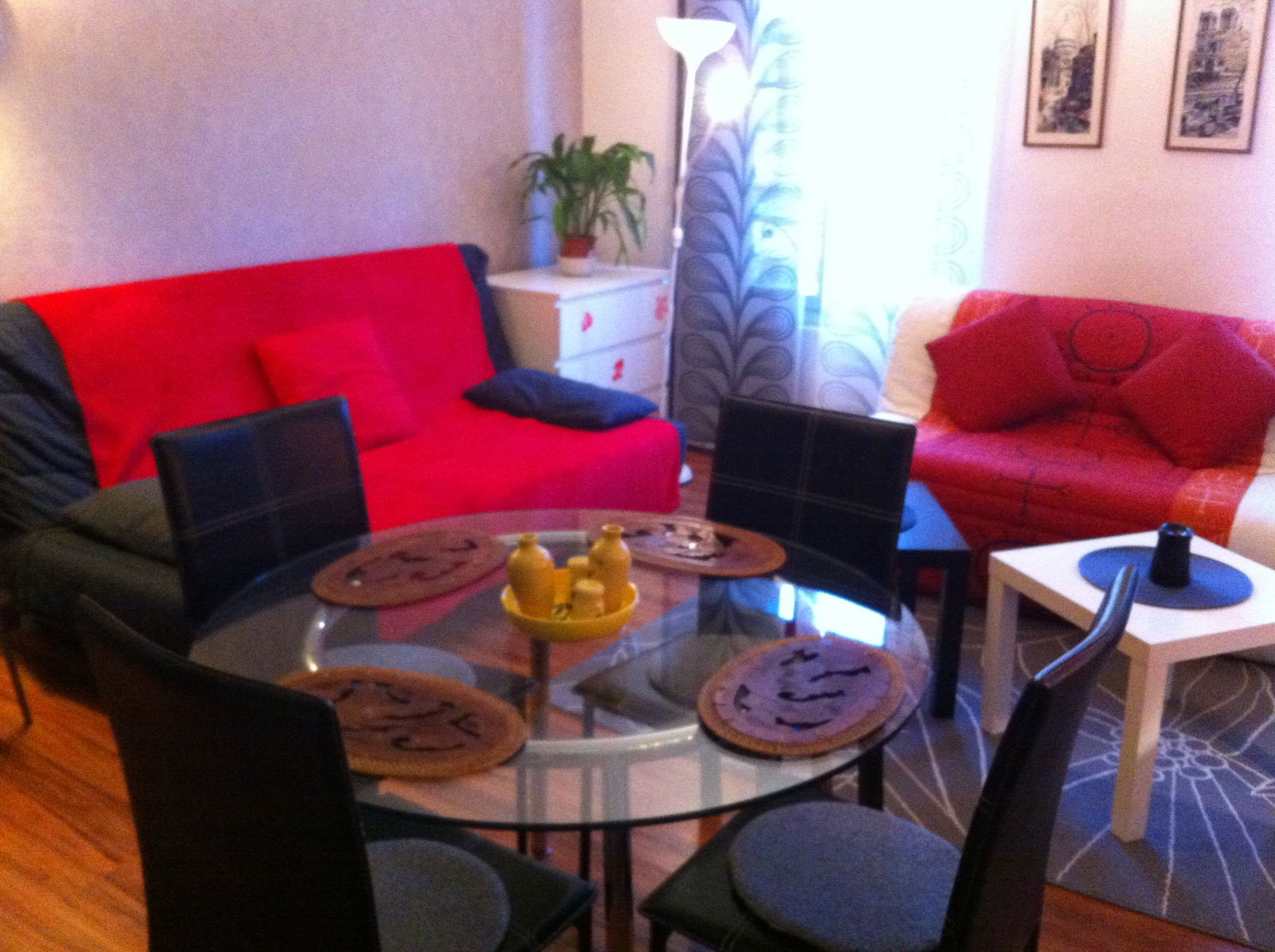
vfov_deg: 40.6
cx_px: 638
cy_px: 476
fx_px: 1287
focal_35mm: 35
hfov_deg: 52.7
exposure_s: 1/15
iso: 800
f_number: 2.8
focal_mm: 3.85
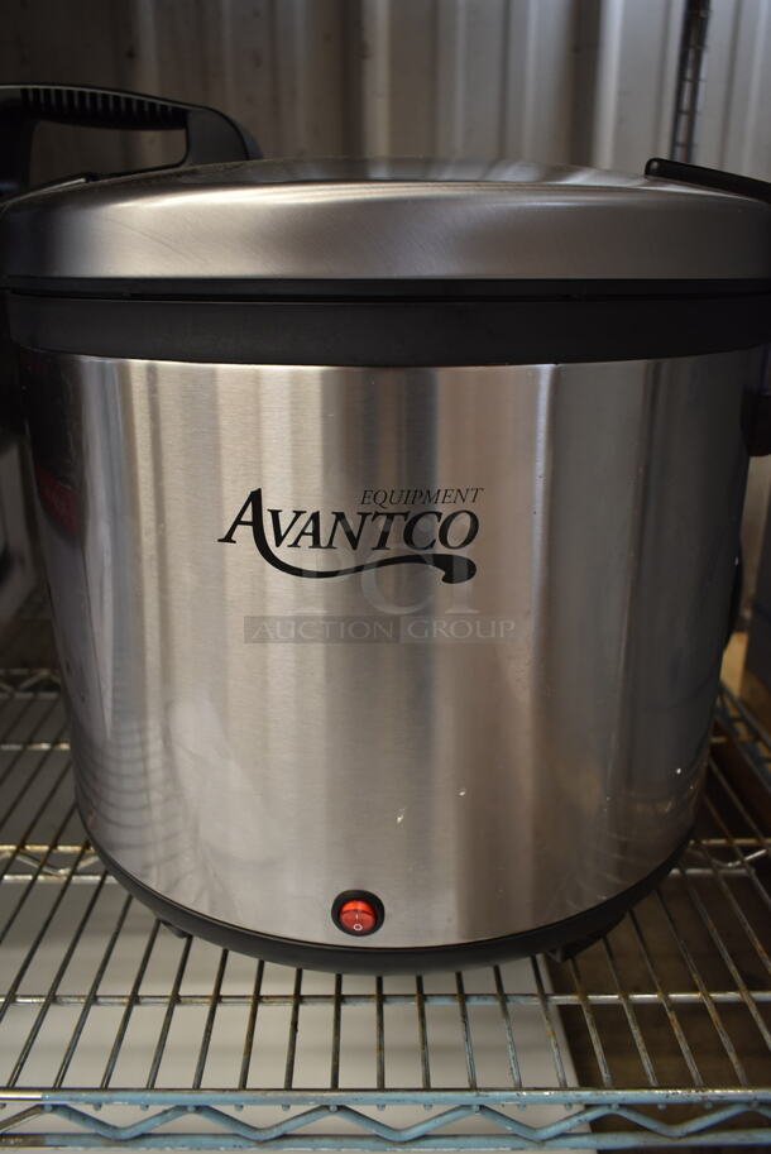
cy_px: 577
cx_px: 386
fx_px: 866
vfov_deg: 67.3
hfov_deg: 48.0
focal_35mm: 27
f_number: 3.5
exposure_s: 1/30
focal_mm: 18
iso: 560
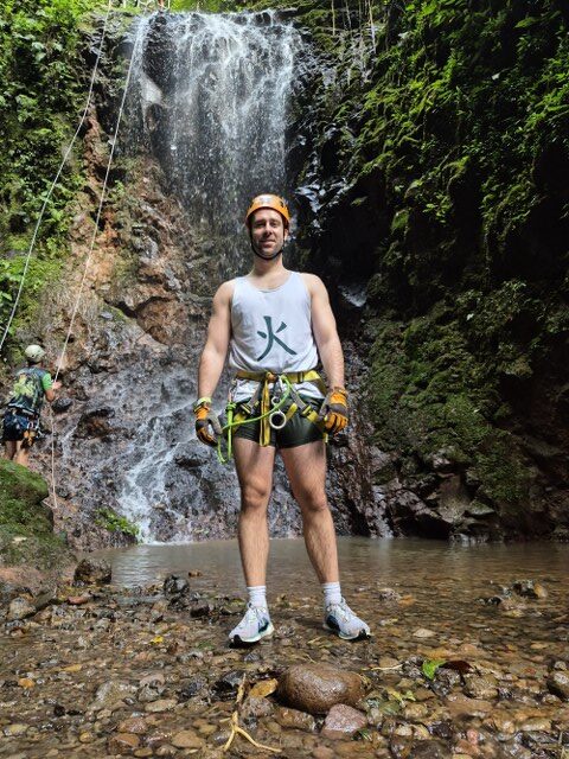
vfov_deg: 73.9
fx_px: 504
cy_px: 380
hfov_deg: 58.9
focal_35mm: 23
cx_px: 284
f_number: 1.8
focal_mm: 5.4
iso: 320
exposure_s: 1/120
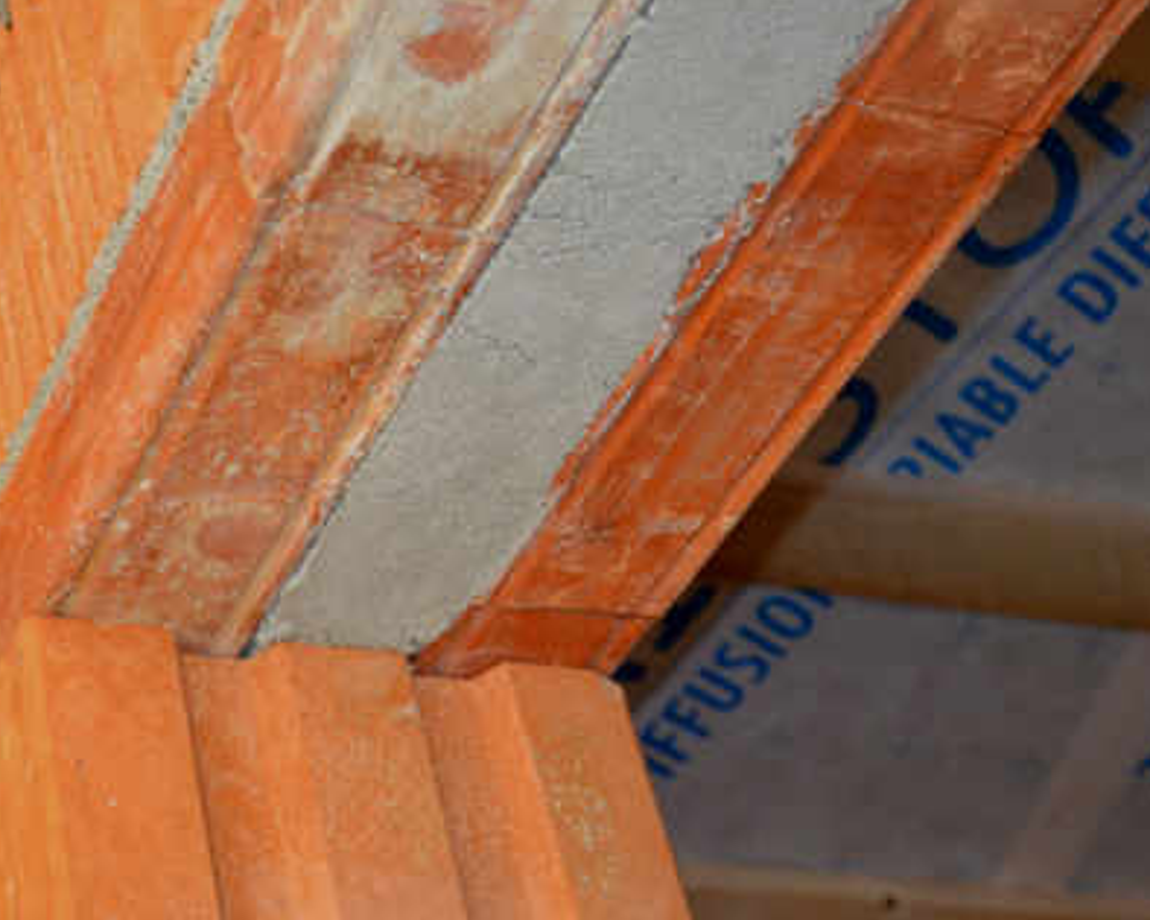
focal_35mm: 79
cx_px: 382
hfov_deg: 24.1
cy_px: 485
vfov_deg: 19.5
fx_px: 2680
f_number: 5
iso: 800
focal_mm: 35
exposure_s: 1/125
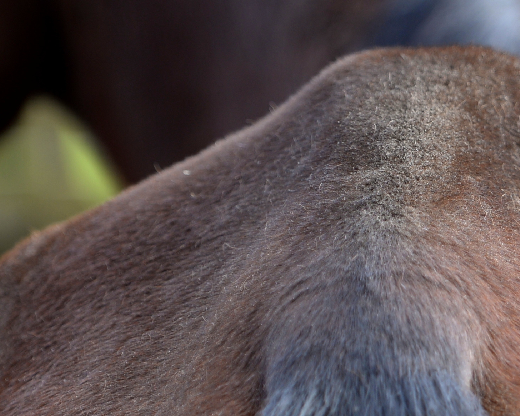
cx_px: 451
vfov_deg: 3.2
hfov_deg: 4.0
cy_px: 295
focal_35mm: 485
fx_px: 7465
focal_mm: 125
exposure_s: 1/200
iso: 100
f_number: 2.8
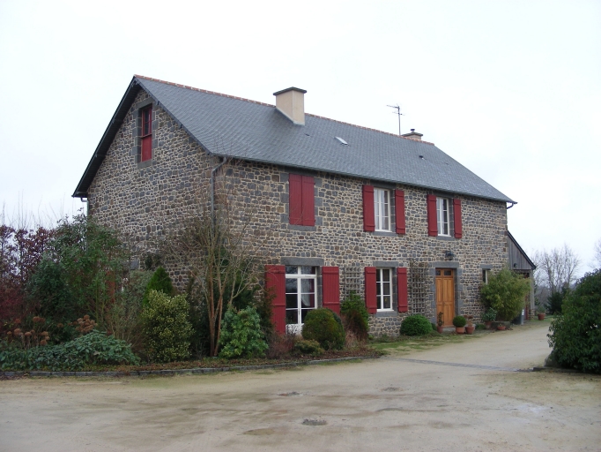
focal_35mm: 38
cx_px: 300
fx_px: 660
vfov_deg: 37.7
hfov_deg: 49.0
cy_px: 226
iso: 50
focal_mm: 6.3
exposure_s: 1/61.2
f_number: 3.5
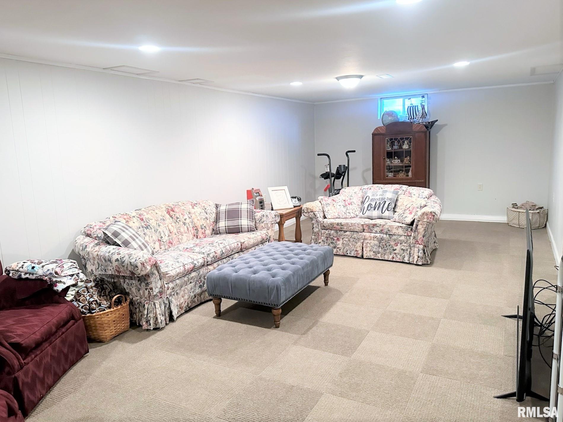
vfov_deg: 56.8
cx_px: 282
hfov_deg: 71.6
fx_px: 390
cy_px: 211
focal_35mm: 24
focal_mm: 6.86
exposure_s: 1/60
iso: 500
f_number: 1.78
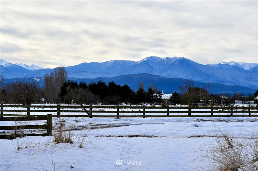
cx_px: 129
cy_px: 86
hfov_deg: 24.6
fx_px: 591
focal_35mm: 82
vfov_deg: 16.5
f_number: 8
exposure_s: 1/250
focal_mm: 55
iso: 100
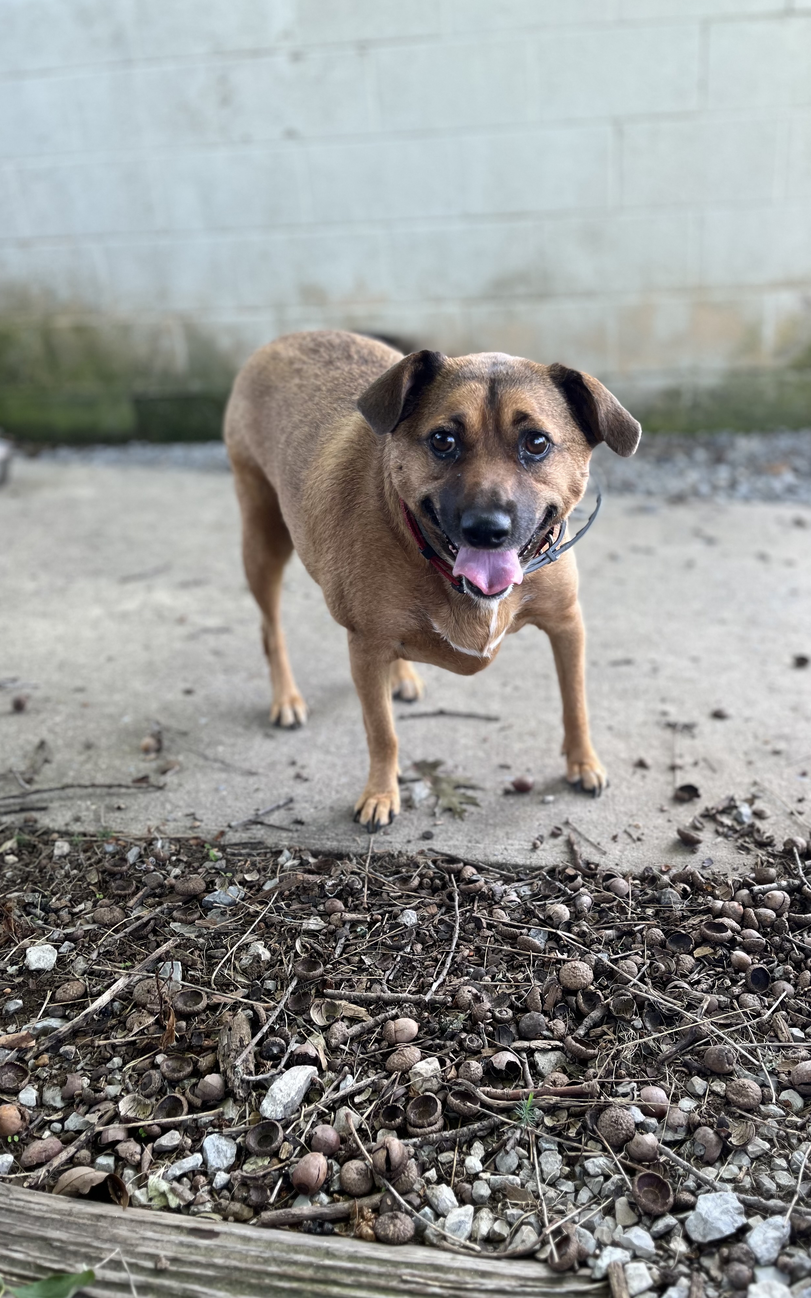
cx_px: 486
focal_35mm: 28
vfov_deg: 66.5
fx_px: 990
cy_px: 644
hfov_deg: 44.3
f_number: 1.6
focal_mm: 5.1
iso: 50
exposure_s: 1/151
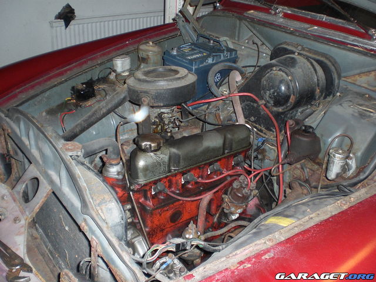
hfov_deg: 51.4
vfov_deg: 39.7
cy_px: 141
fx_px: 391
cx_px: 188
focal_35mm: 36
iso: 200
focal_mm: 6.3
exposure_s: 1/60
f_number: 3.1
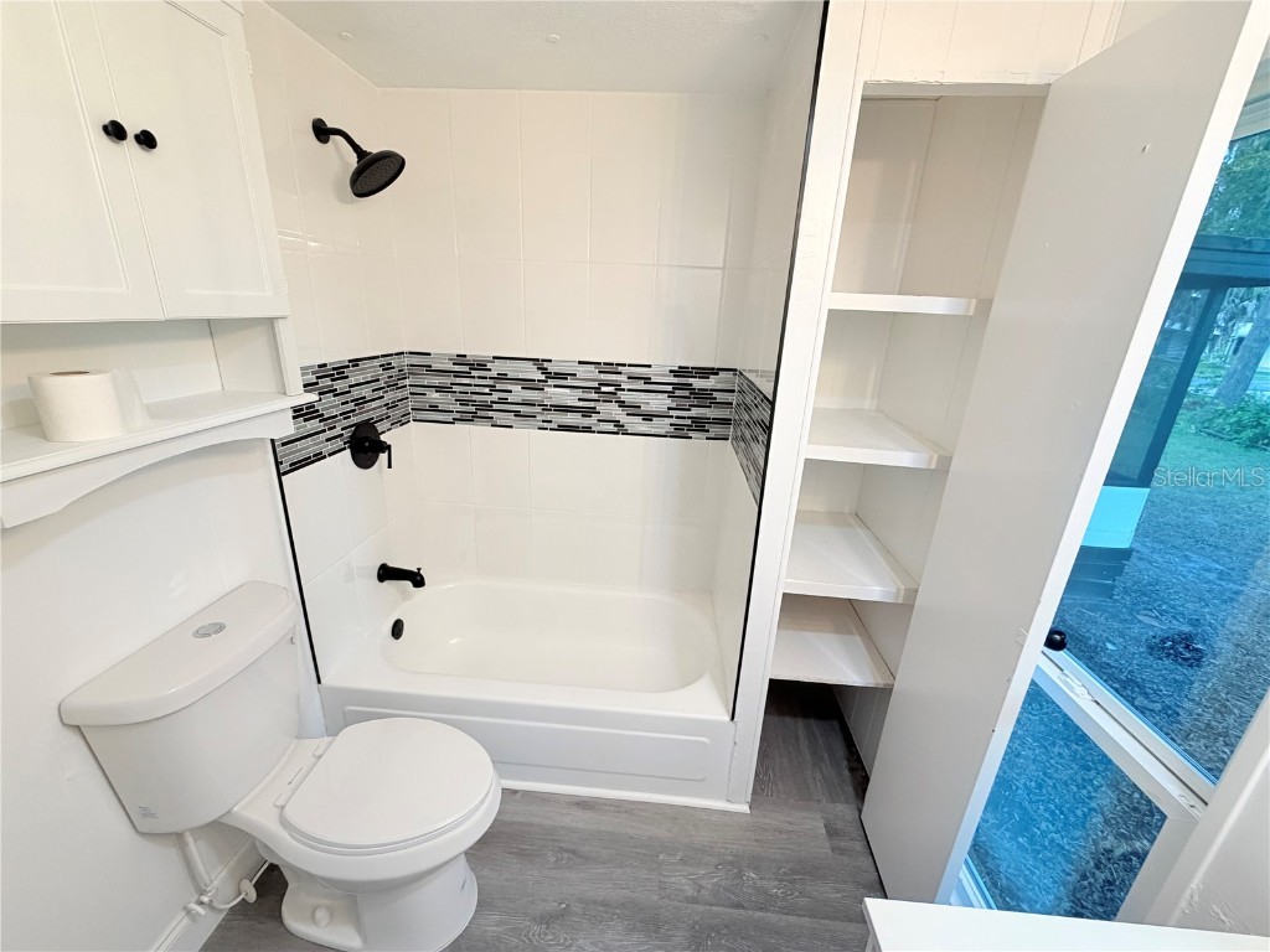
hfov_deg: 102.1
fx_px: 514
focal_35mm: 14
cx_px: 635
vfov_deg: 85.7
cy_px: 476
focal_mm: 2.22
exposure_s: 1/120
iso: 200
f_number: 2.2
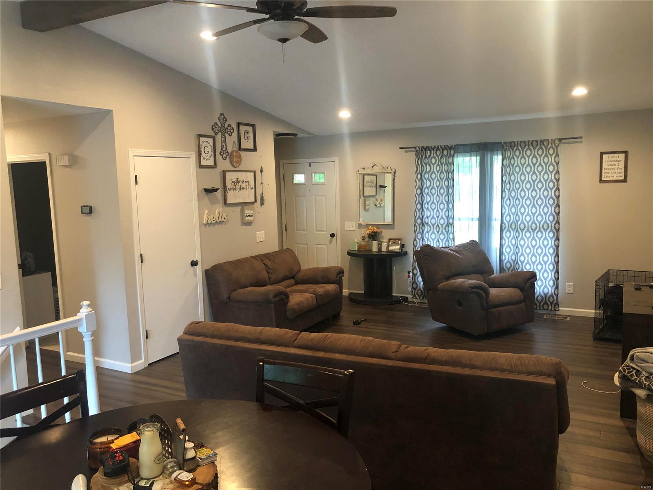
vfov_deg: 49.7
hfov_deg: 63.4
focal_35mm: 28
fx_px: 528
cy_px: 245
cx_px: 326
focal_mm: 3.99
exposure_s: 1/15
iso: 80
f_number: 1.8
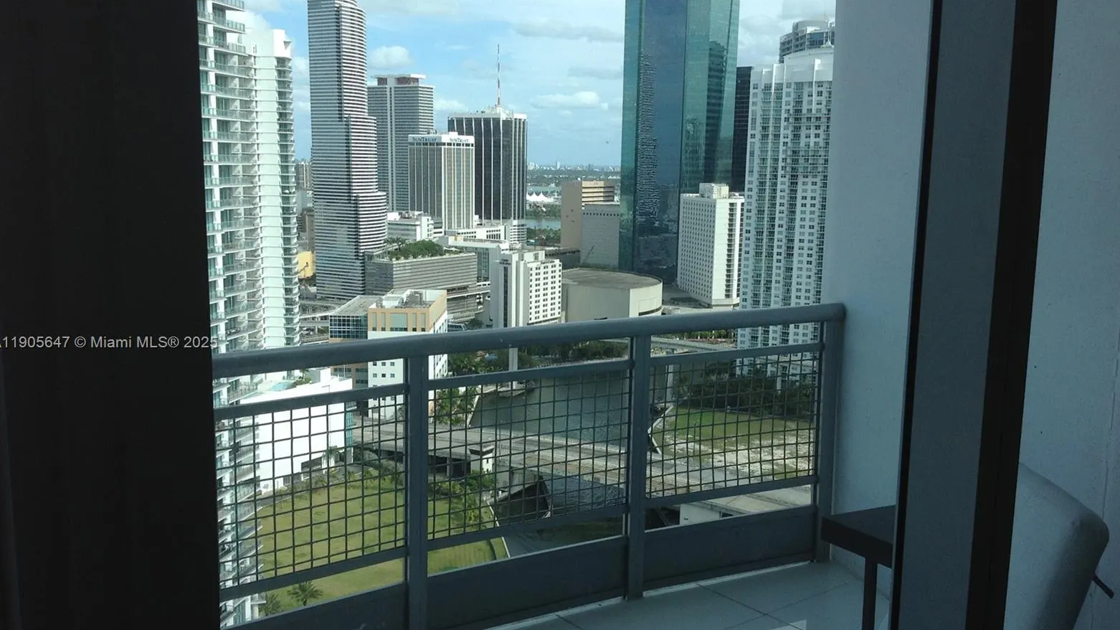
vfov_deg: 30.4
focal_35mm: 39
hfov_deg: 51.6
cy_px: 344
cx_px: 562
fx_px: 1158
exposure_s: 1/1259
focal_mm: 4.28
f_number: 2.4
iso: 50
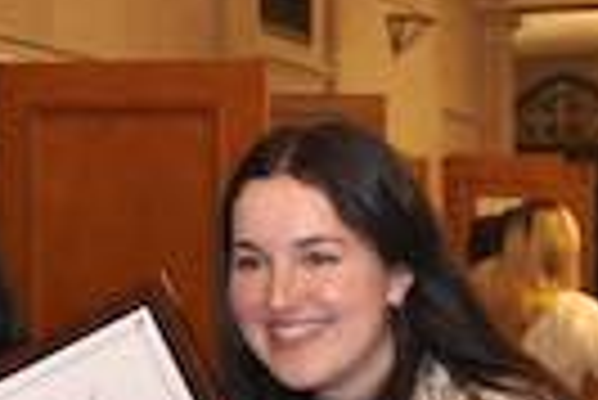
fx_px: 2245
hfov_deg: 15.1
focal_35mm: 135
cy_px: 719
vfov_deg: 9.7
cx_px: 468
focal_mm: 20
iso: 800
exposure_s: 1/60
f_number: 3.5
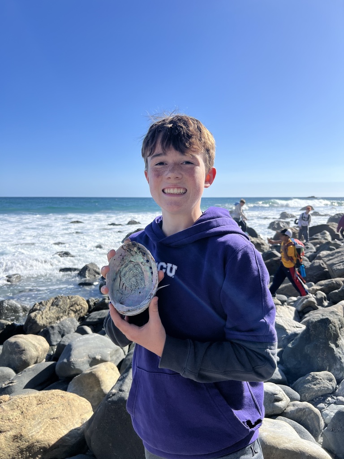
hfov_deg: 53.1
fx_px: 345
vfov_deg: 67.3
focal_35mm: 26
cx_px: 172
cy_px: 230
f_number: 1.5
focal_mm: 5.7
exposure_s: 1/4115
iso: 50
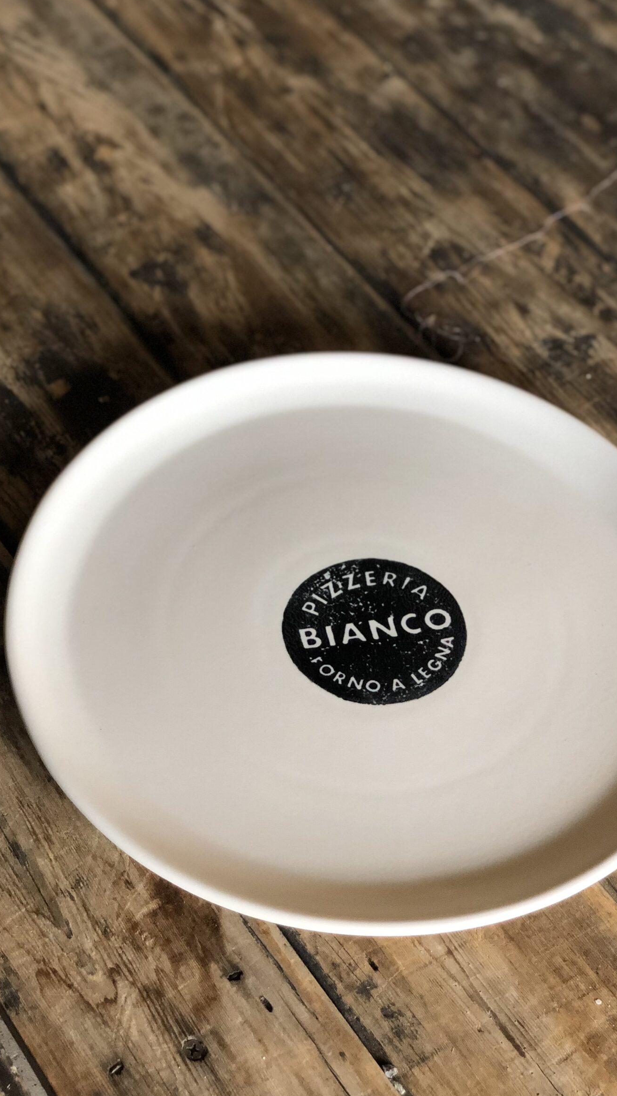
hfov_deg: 19.4
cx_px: 328
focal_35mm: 62
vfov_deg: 33.8
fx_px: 1803
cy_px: 555
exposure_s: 1/60
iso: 125
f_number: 2.4
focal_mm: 6
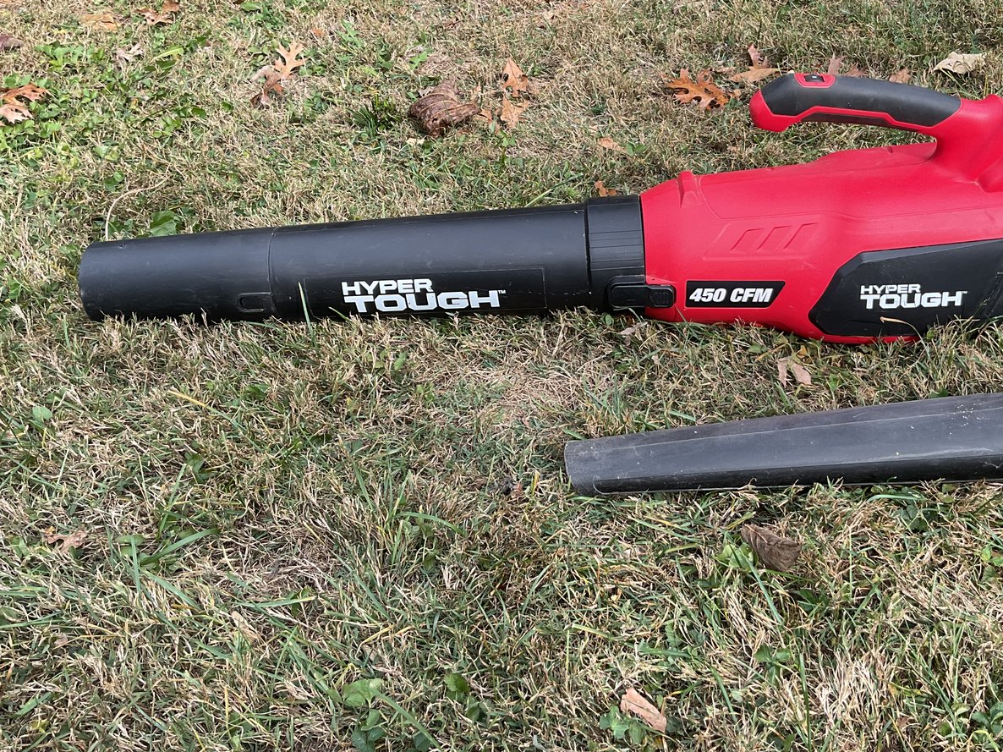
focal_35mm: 37
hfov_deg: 49.9
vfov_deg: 38.6
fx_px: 1072
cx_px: 586
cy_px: 316
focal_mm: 3
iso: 16
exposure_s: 1/297
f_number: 1.8
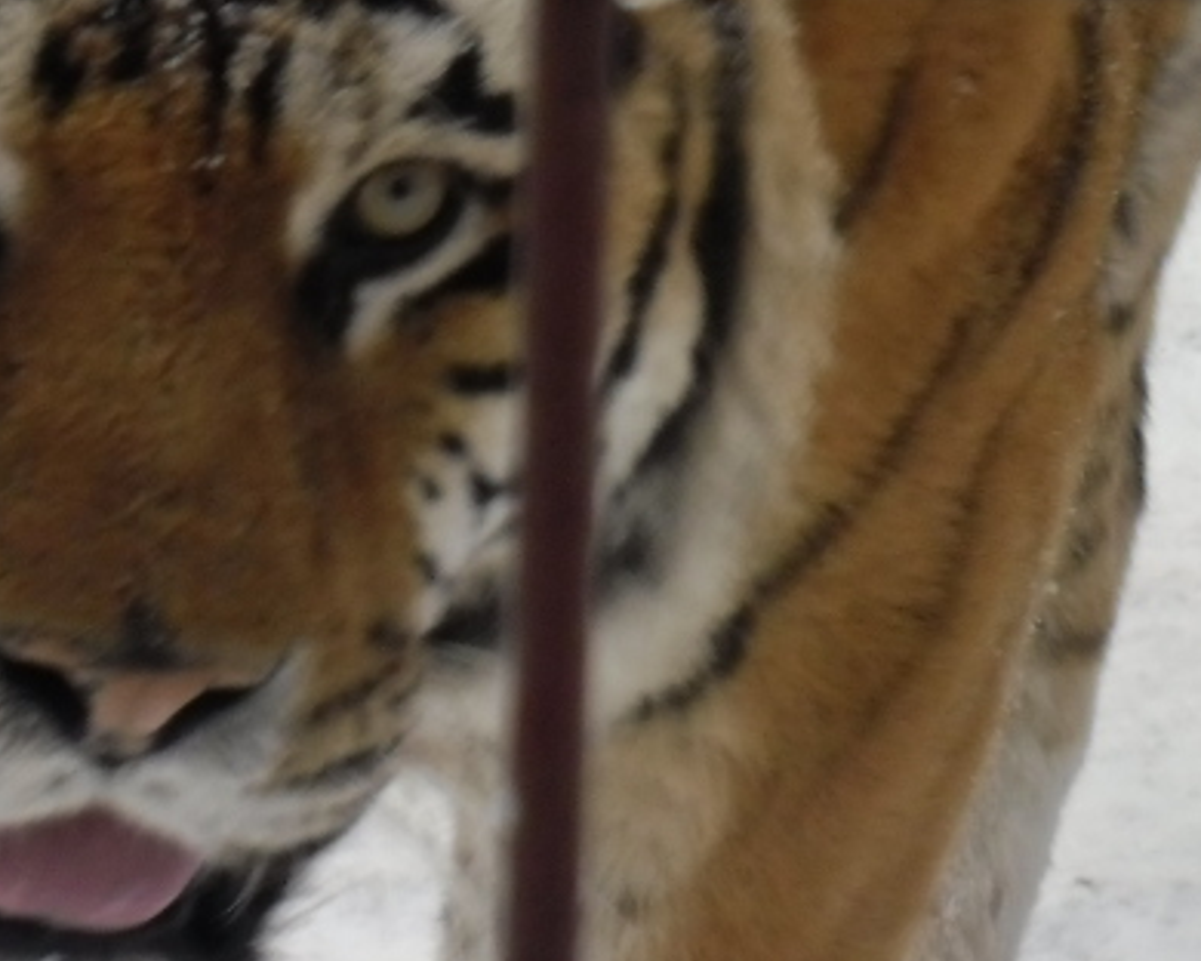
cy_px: 166
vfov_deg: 4.5
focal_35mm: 346
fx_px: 12299
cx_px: 330
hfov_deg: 5.6
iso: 100
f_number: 5.9
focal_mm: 24.5
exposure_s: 1/76
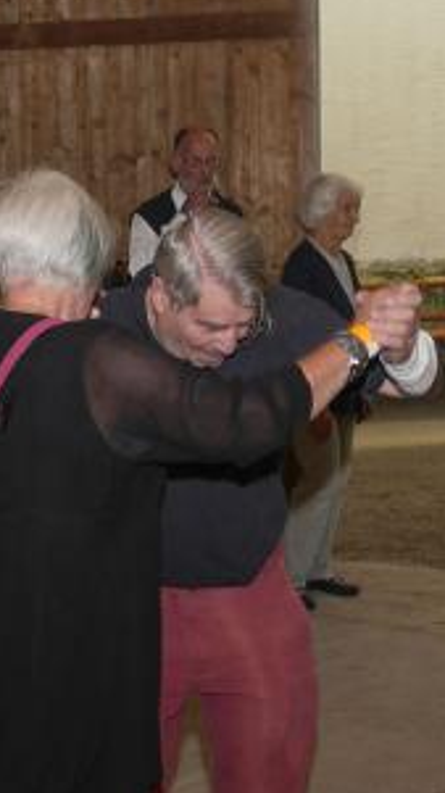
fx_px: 1702
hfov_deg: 14.8
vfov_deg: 26.2
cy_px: 477
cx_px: 74
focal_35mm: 81
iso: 200
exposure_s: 1/60
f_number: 4
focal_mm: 14
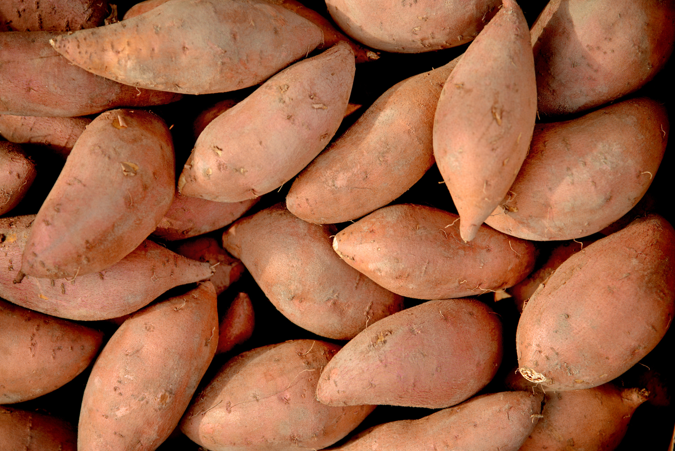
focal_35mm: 120
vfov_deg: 11.4
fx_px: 2251
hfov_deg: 17.1
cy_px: 226
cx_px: 338
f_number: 4.5
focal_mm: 120
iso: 100
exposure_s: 1/160
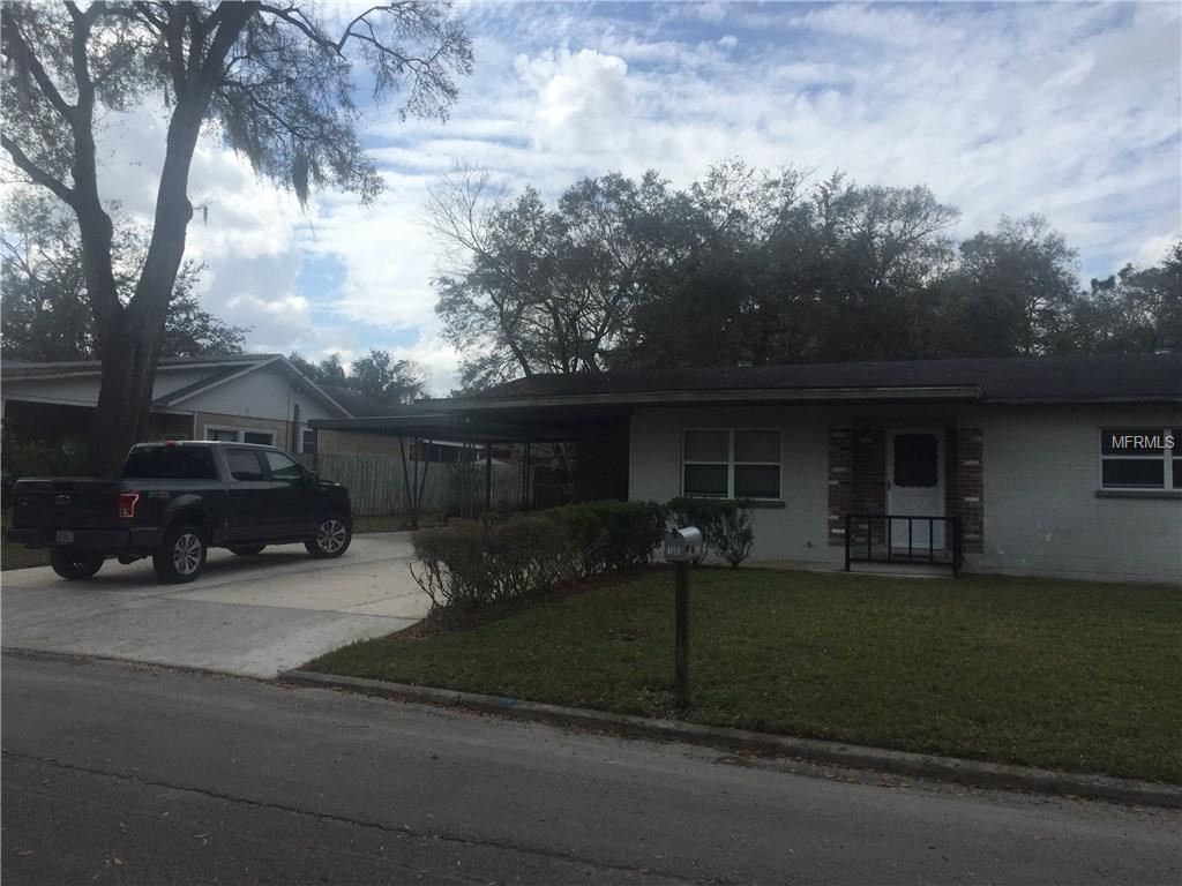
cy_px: 443
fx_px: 990
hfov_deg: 61.7
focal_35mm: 29
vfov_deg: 48.2
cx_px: 591
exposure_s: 1/2825
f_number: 2.2
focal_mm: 4.15
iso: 32
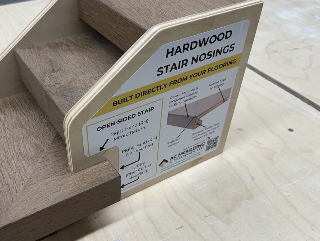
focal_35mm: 35
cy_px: 125
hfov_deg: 51.8
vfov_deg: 40.7
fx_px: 324
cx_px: 113
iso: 64
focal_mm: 5.1
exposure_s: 1/120
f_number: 1.6
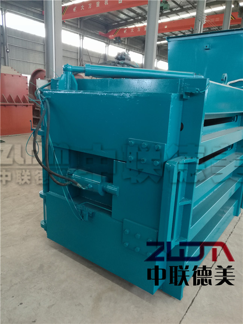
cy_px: 162
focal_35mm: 27
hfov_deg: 51.4
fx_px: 253
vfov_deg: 65.3
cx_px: 122
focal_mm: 4.04
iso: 160
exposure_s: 1/33.3
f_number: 2
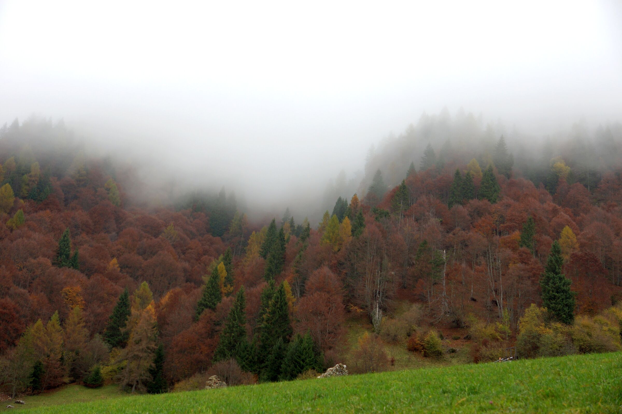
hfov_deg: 46.4
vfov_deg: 31.9
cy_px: 207
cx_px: 311
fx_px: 726
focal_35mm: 42
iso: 125
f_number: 4
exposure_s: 1/160
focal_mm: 28
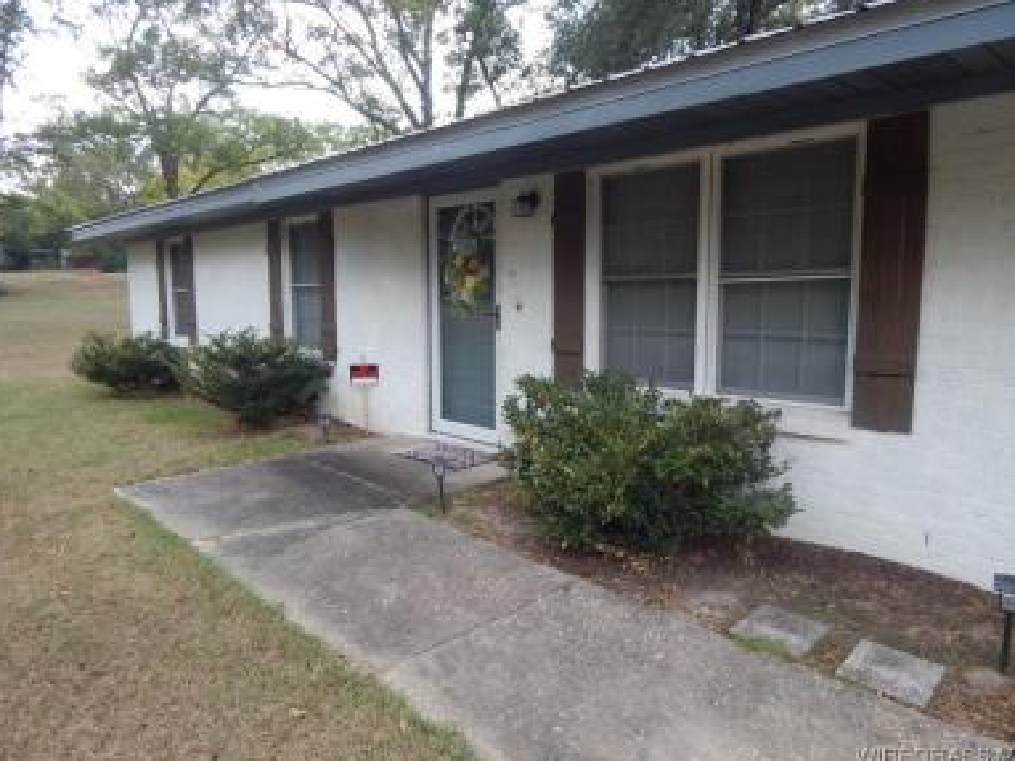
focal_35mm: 23
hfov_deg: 73.9
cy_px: 382
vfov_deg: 58.9
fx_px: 674
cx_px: 517
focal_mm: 4
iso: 125
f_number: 3
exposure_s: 1/160
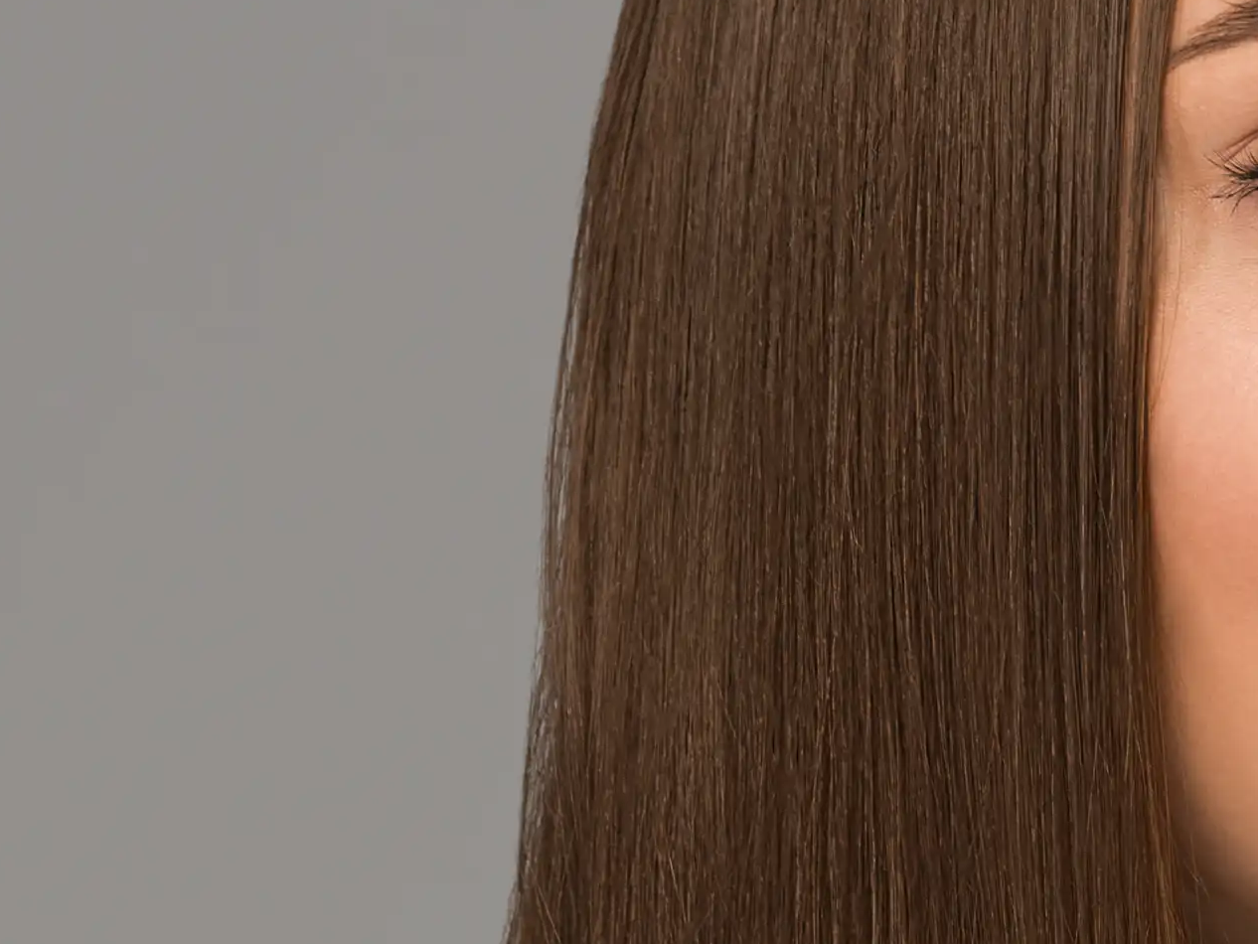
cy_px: 1861
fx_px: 22282
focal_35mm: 613
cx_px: 1499
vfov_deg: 2.4
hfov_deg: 3.2
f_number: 10
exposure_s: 1/125
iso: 100
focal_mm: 120
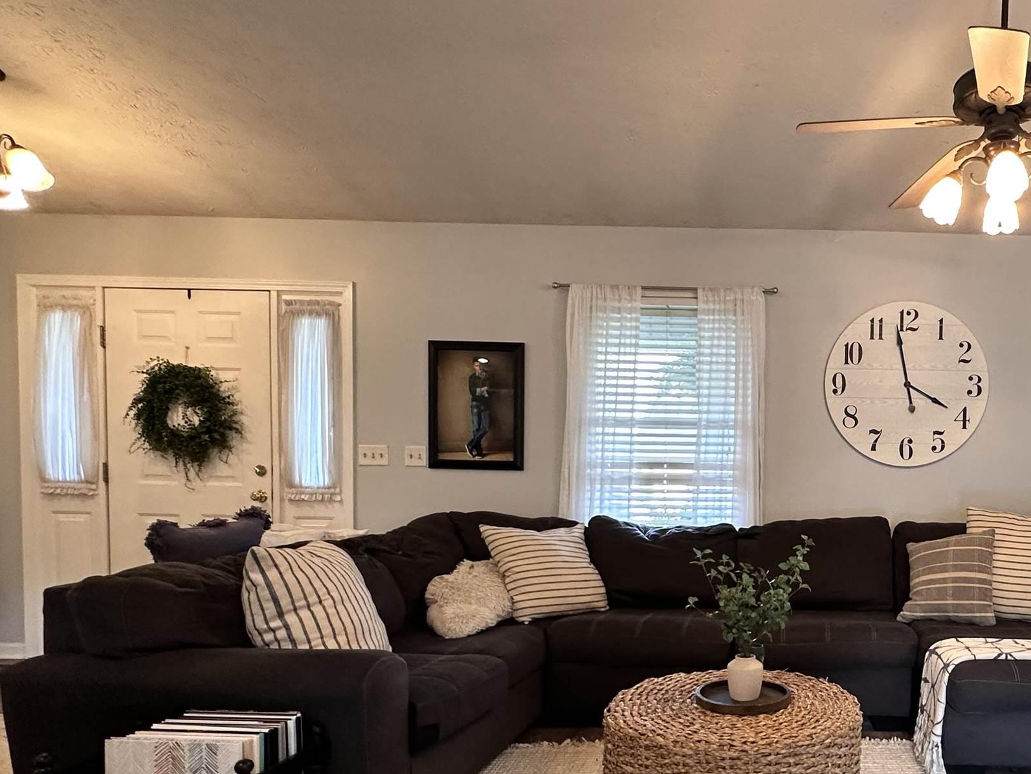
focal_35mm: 27
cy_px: 508
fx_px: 804
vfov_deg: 50.6
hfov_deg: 60.7
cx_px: 806
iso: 200
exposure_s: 1/60
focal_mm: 2.22
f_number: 2.2
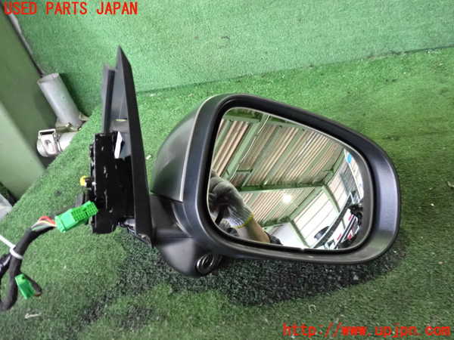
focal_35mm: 30
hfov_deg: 60.0
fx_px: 393
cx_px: 227
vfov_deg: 46.8
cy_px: 170
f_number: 2.3
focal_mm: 5.4
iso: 2500
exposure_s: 1/125
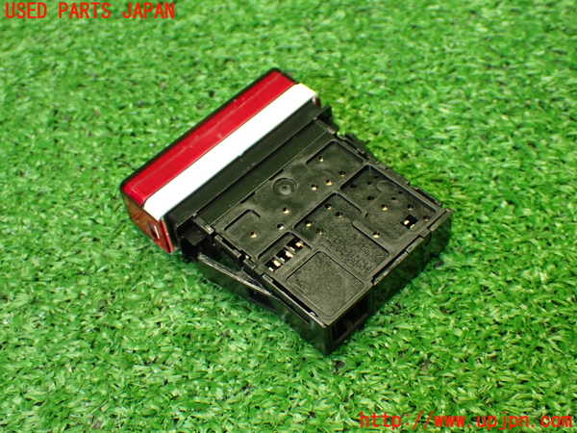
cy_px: 216
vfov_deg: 27.0
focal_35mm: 54
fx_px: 900
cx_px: 288
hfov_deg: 35.5
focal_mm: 9.65
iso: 800
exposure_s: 1/60
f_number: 3.3
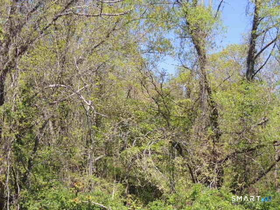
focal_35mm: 47
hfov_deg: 40.4
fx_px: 380
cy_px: 105
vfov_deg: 30.9
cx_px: 140
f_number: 3.5
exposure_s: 1/400
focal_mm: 8.3
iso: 100
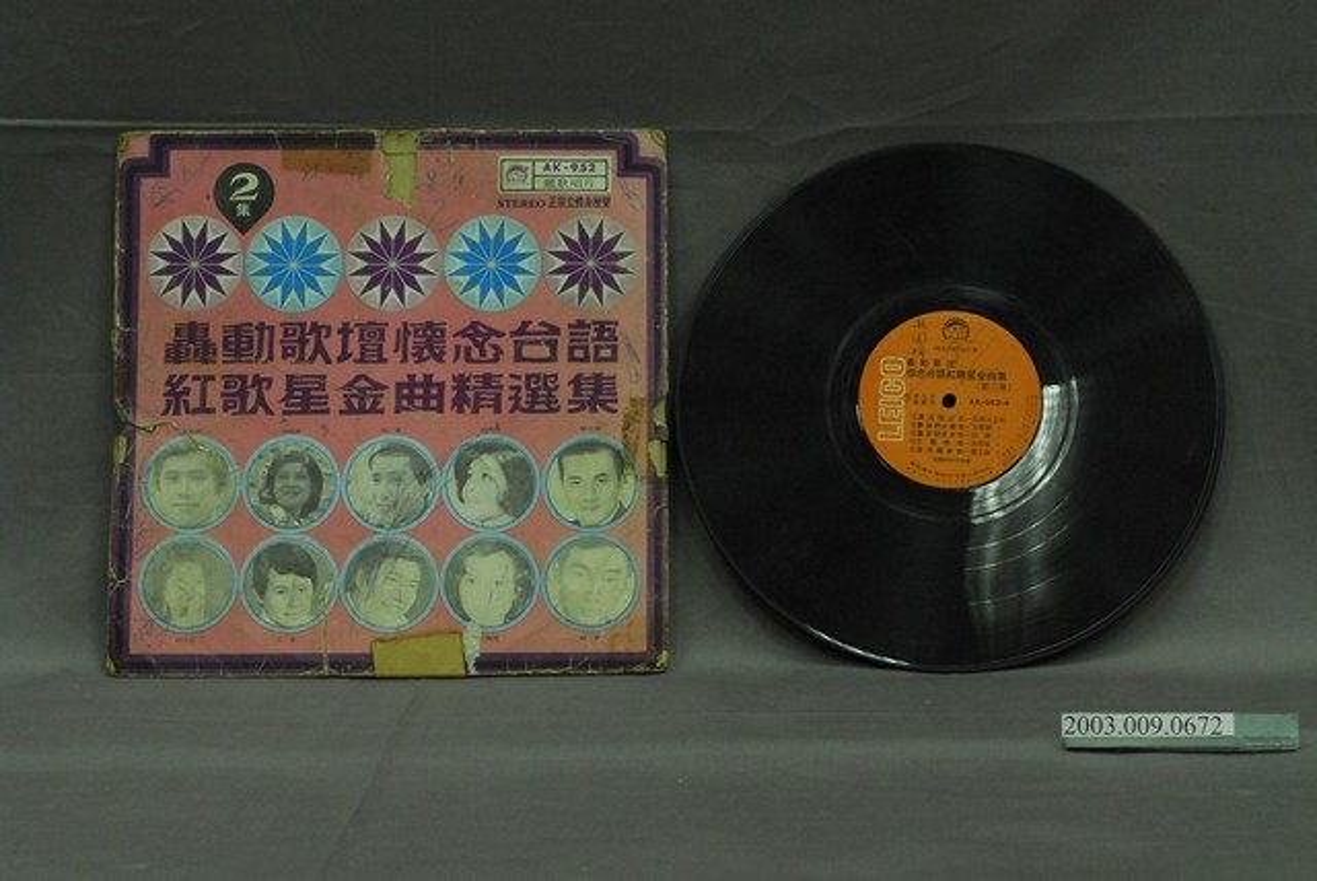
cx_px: 658
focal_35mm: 90
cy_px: 440
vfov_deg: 15.2
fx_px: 3295
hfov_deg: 22.6
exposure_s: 1/20
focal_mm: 60
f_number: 10
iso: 1000
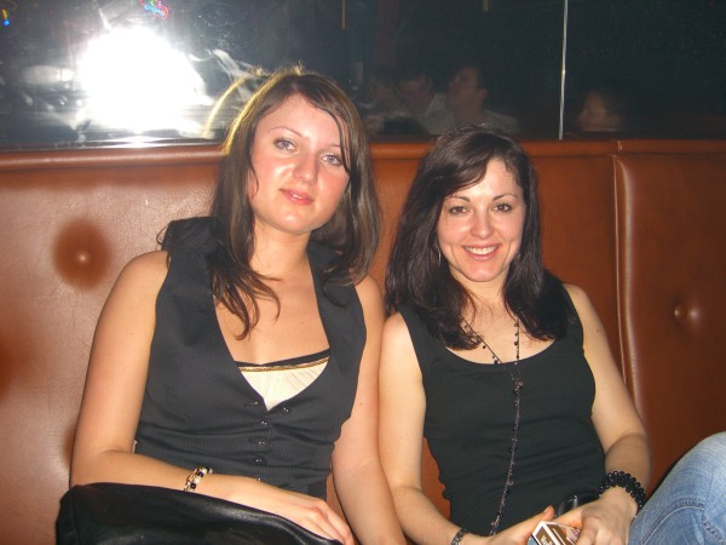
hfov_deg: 49.0
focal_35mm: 38
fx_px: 797
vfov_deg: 37.7
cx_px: 363
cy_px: 272
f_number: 2.8
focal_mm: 7.9
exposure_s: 1/60
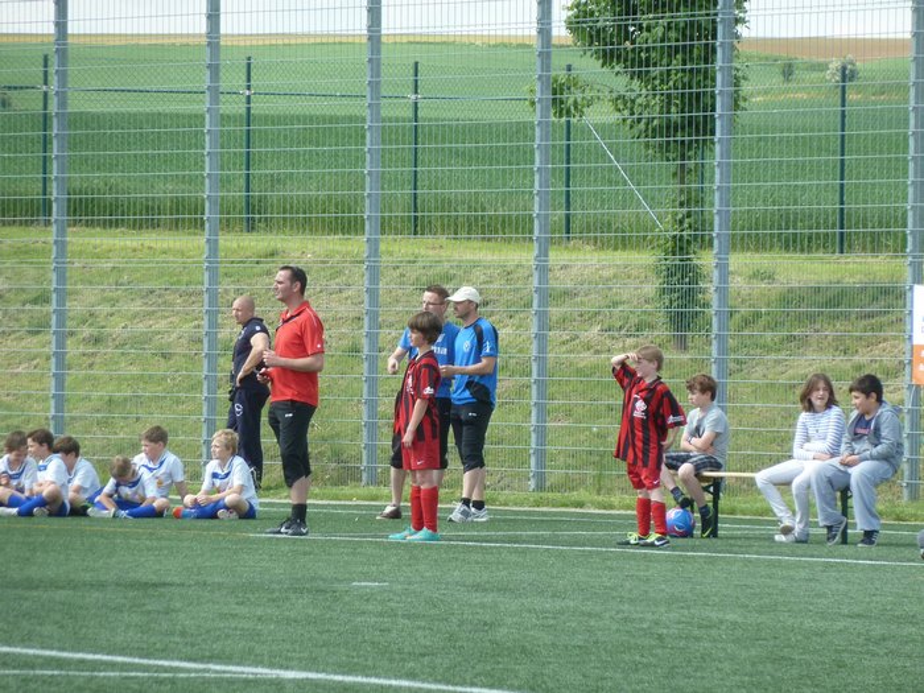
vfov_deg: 5.0
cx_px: 462
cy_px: 346
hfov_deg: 6.6
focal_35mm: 300
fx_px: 8008
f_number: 4.9
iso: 160
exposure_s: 1/250
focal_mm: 49.2
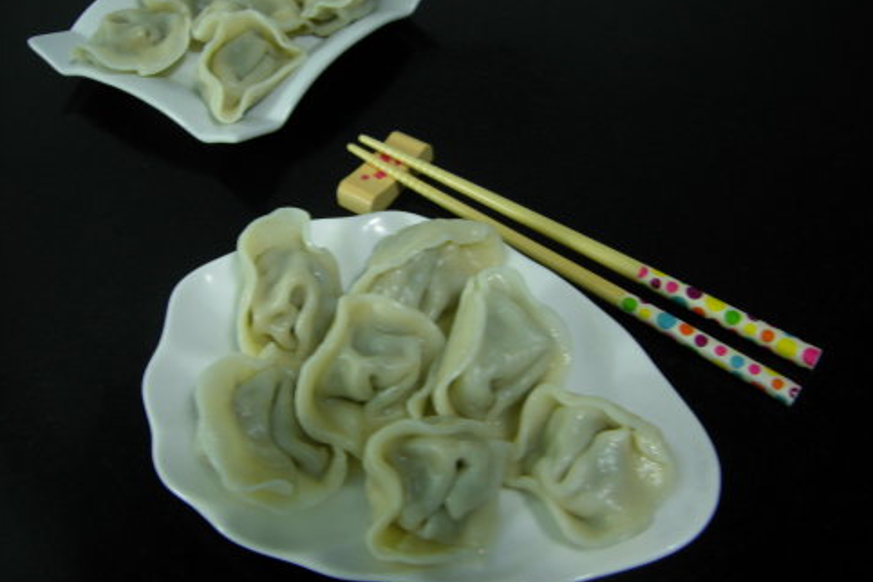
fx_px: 921
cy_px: 283
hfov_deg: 50.7
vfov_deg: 35.1
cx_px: 439
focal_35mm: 38
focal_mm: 7.5
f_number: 2.7
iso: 77
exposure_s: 1/4
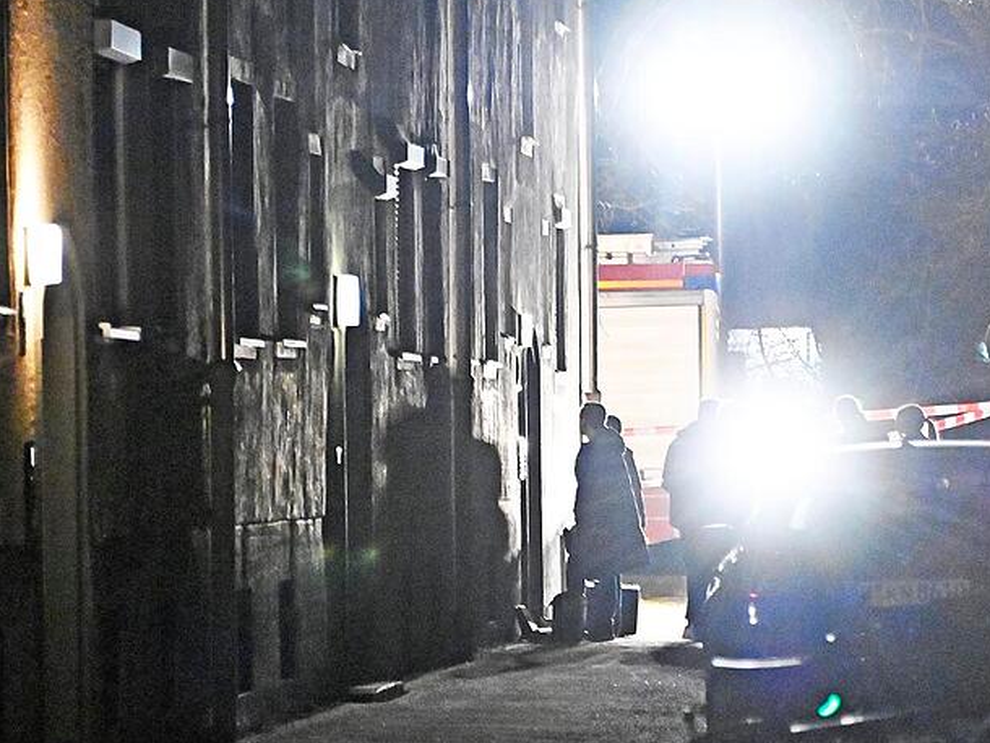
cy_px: 340
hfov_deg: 8.6
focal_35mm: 230
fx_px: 6580
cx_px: 629
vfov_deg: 6.5
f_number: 5.6
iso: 16000
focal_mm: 180
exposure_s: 1/100
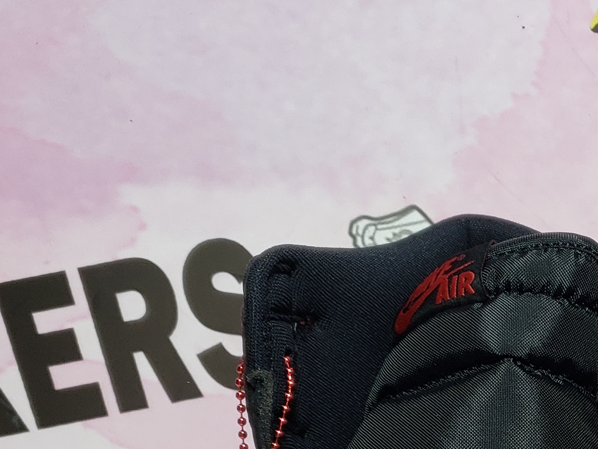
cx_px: 708
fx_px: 1503
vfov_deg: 15.5
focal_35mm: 87
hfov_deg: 21.0
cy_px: 699
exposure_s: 1/426
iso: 50
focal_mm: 4.3
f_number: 1.5
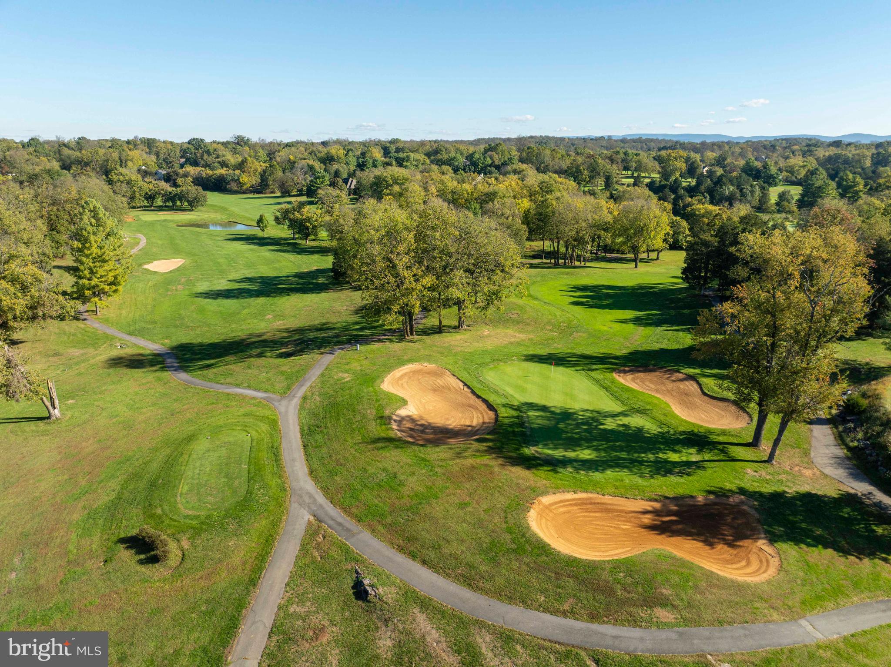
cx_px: 446
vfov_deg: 56.8
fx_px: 617
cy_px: 334
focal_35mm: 24
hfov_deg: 71.6
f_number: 2.8
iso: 130
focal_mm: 12.29
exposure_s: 1/1600
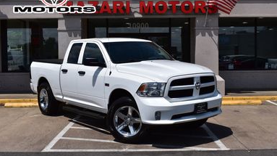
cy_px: 65
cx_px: 144
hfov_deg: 43.3
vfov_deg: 25.1
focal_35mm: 48
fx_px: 349
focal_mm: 29
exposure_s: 1/800
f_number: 13
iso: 200
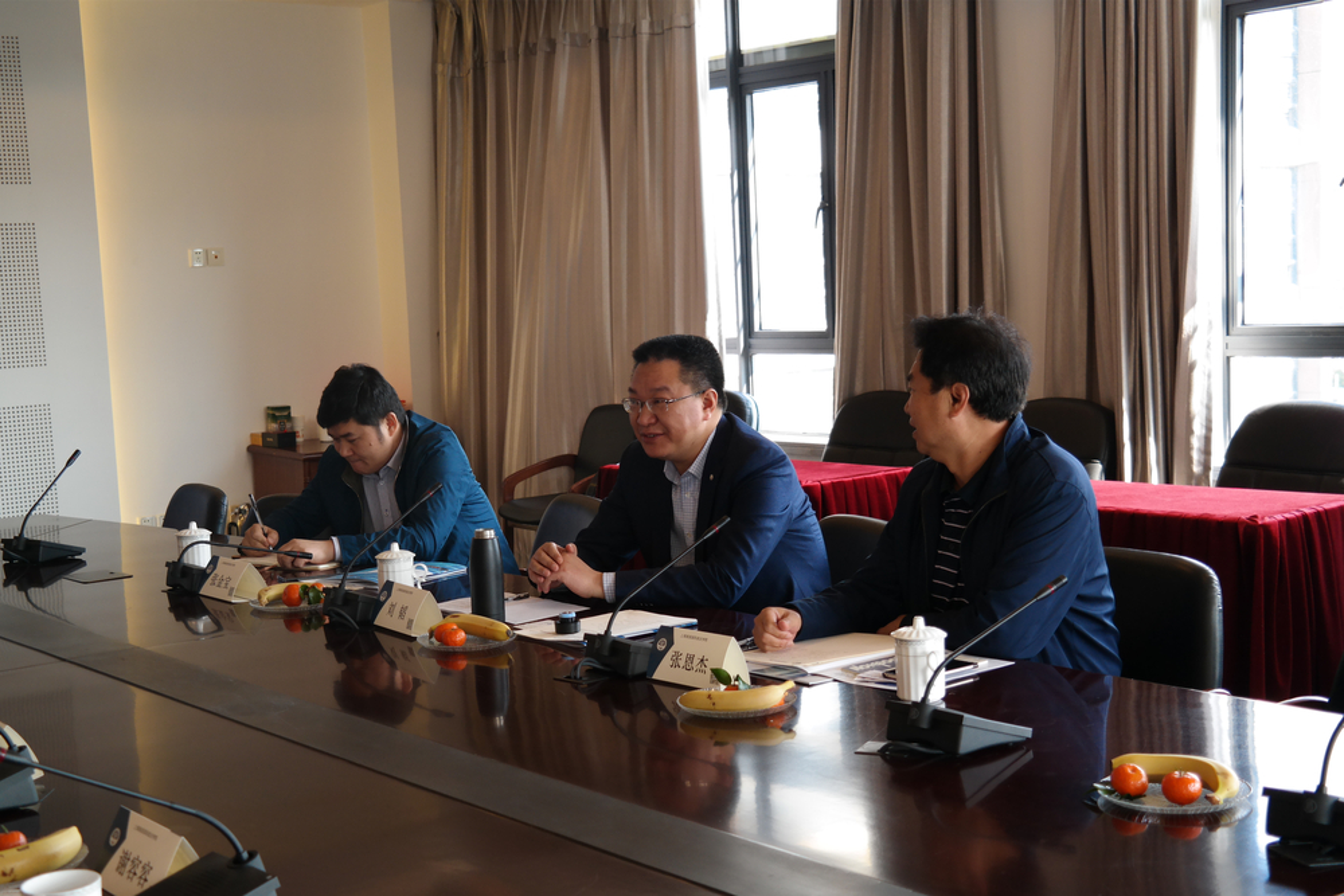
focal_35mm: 46
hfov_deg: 42.7
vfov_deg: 29.3
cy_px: 448
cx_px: 672
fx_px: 1717
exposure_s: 1/80
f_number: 4.5
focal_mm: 30
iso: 400
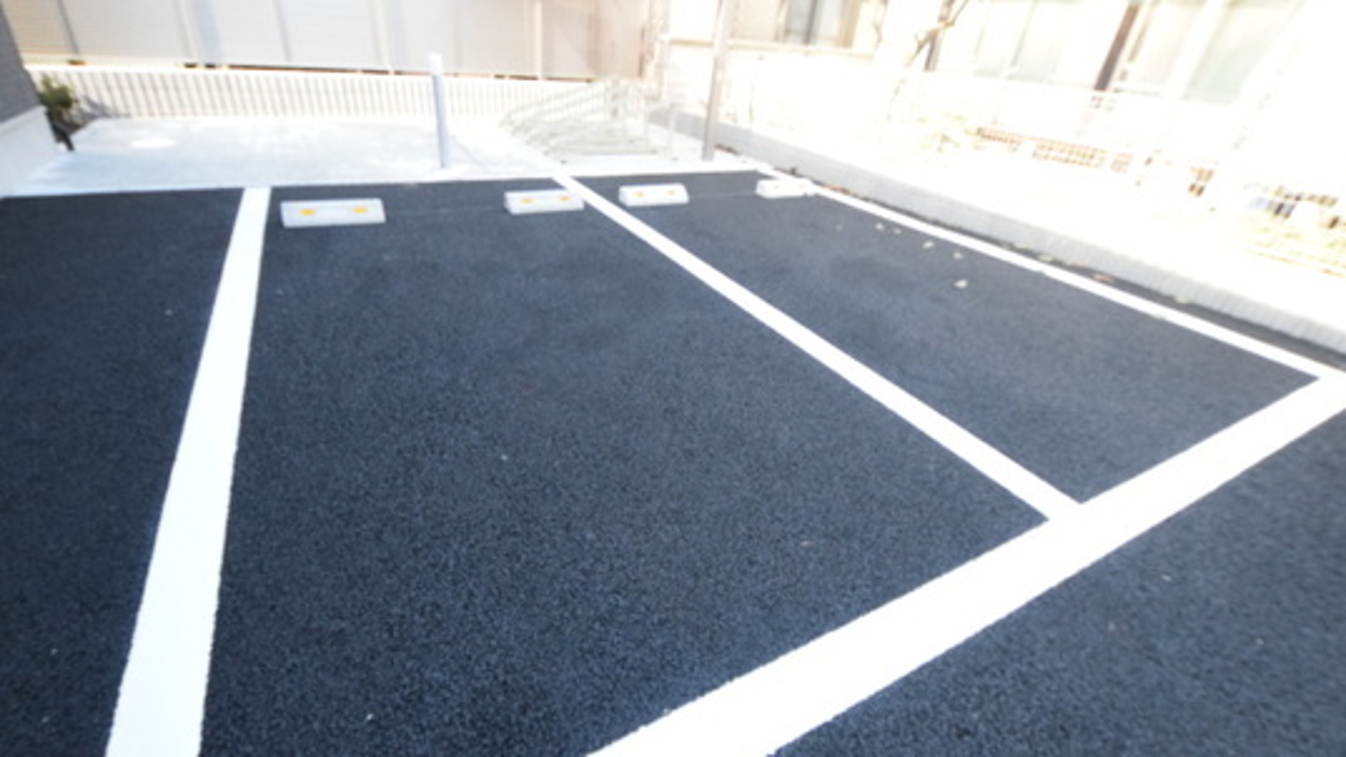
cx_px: 642
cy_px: 356
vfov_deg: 70.5
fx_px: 535
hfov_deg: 102.9
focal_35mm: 15
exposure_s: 1/400
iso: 3200
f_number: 10
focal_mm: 8
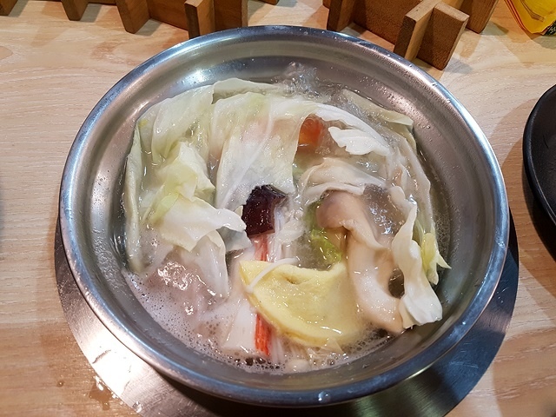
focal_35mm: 26
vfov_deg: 53.1
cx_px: 278
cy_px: 208
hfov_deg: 67.3
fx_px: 418
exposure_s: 1/30
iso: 160
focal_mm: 4.2
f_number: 1.7
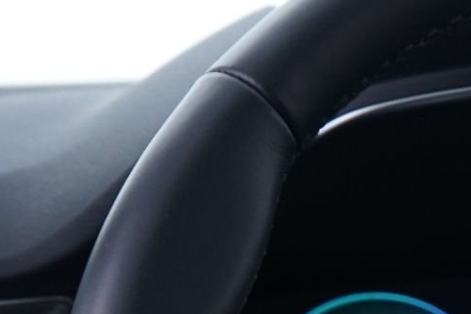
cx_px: 1020
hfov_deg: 9.3
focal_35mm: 204
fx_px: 2670
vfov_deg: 6.6
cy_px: 499
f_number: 4.5
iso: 800
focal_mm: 40
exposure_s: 1/6
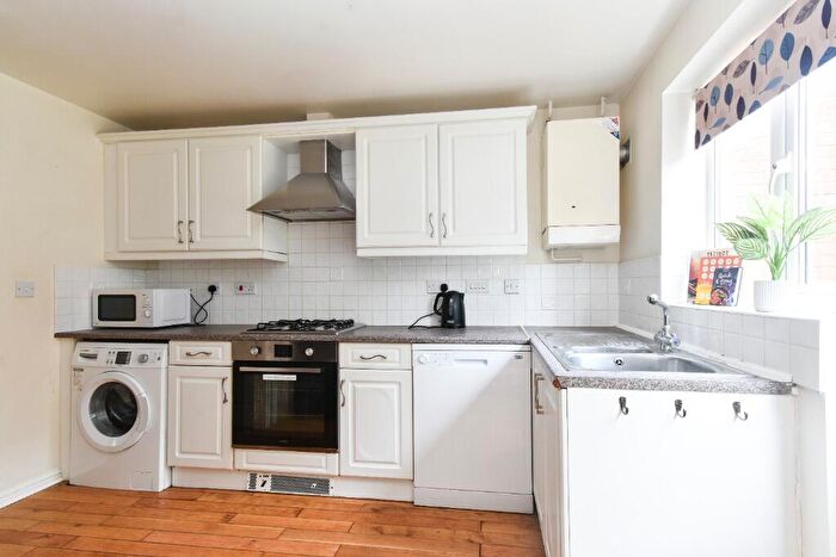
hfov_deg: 100.4
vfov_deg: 77.4
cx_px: 418
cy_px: 278
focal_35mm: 15
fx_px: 348
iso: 200
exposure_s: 1/5
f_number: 9
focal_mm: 10
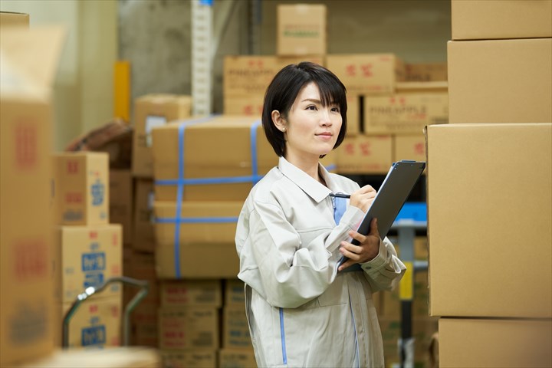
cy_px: 184
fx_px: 1671
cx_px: 276
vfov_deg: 12.6
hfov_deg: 18.8
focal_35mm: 109
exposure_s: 1/60
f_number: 2.8
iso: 400
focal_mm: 109
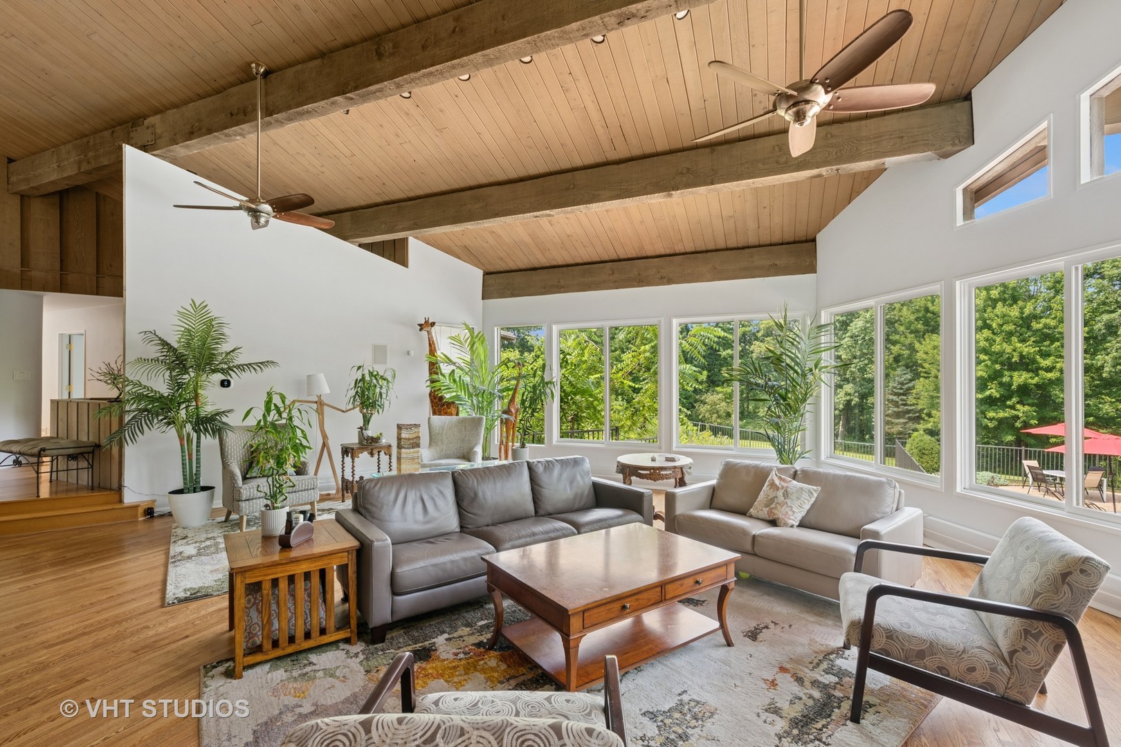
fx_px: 498
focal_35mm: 16
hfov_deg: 96.7
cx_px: 560
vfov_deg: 73.7
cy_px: 374
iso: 200
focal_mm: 16
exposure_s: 1/20
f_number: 9
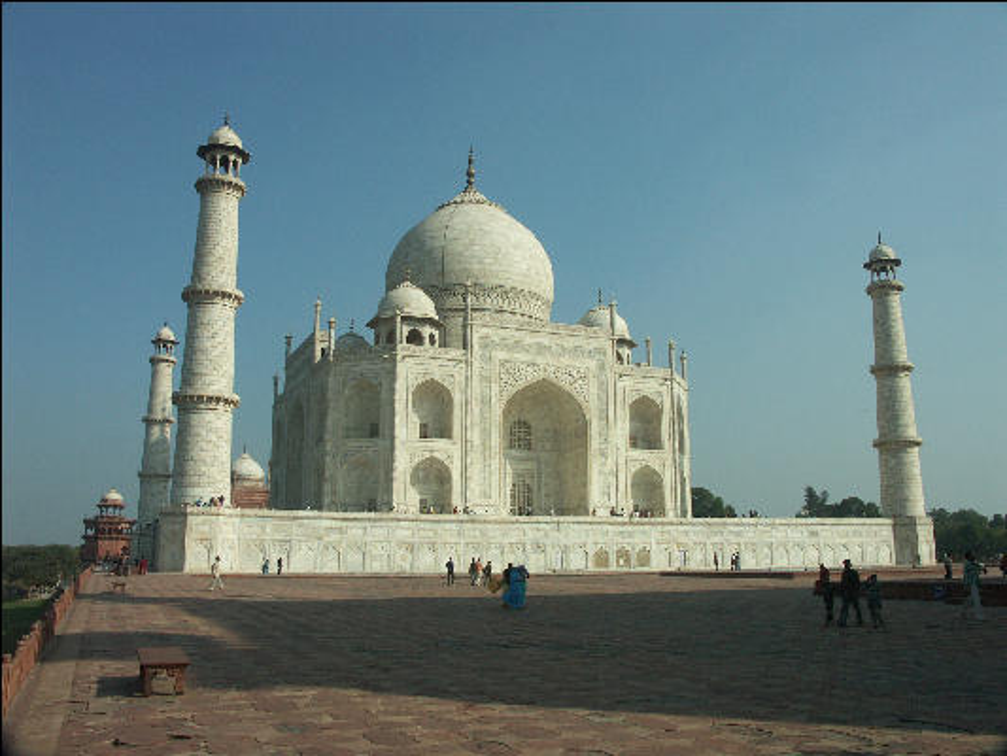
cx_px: 504
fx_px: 873
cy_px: 378
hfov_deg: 60.0
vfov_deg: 46.8
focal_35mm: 30
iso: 100
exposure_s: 1/640
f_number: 8
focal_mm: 7.72
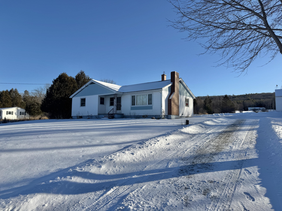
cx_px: 141
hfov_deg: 71.6
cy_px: 106
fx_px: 196
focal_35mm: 24
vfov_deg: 56.8
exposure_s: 1/5348
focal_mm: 6.76
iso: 80
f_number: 1.78
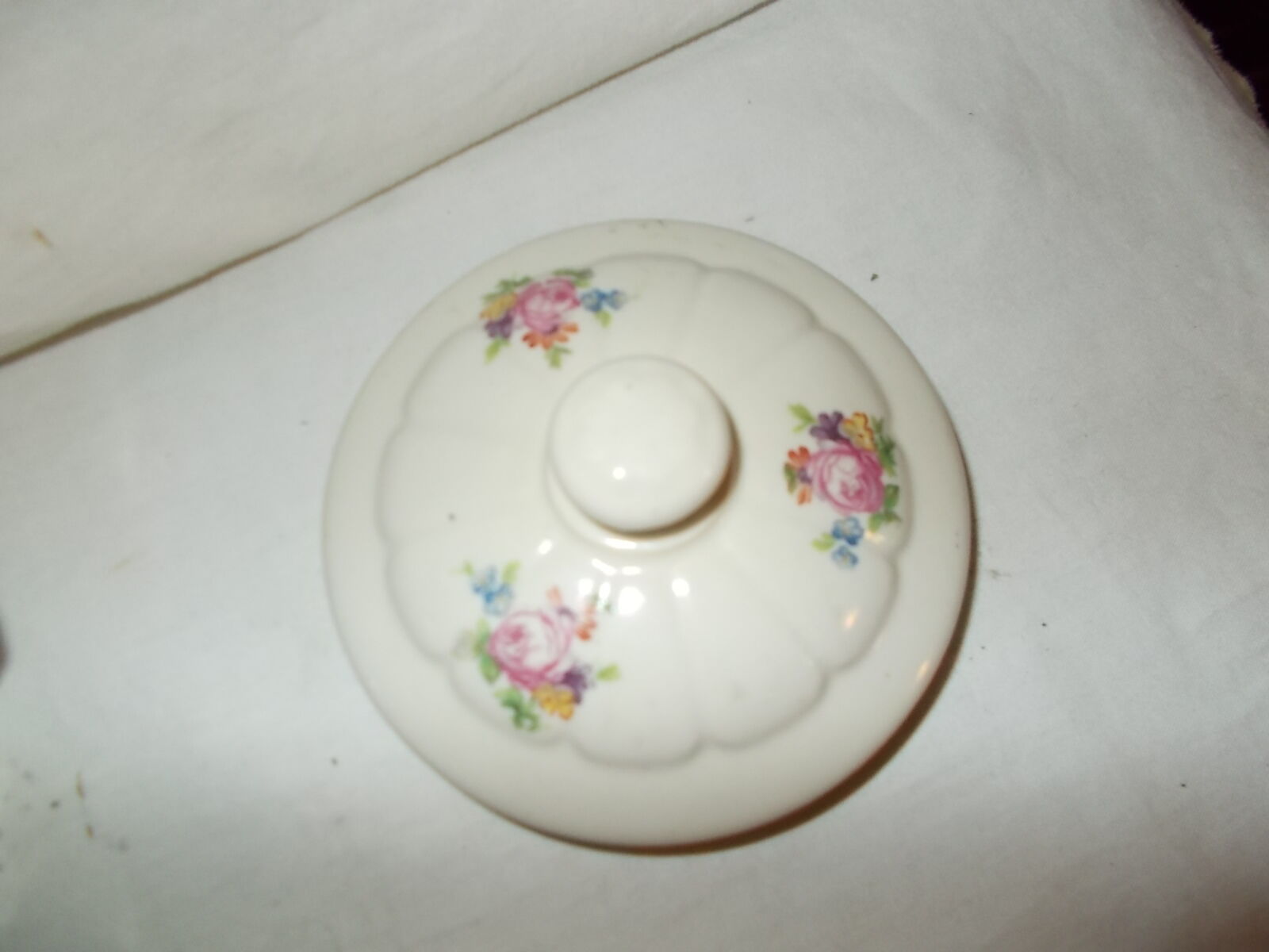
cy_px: 476
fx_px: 953
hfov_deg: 67.3
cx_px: 634
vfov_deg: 53.1
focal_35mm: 26
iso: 200
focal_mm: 4.6
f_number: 3.2
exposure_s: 1/25
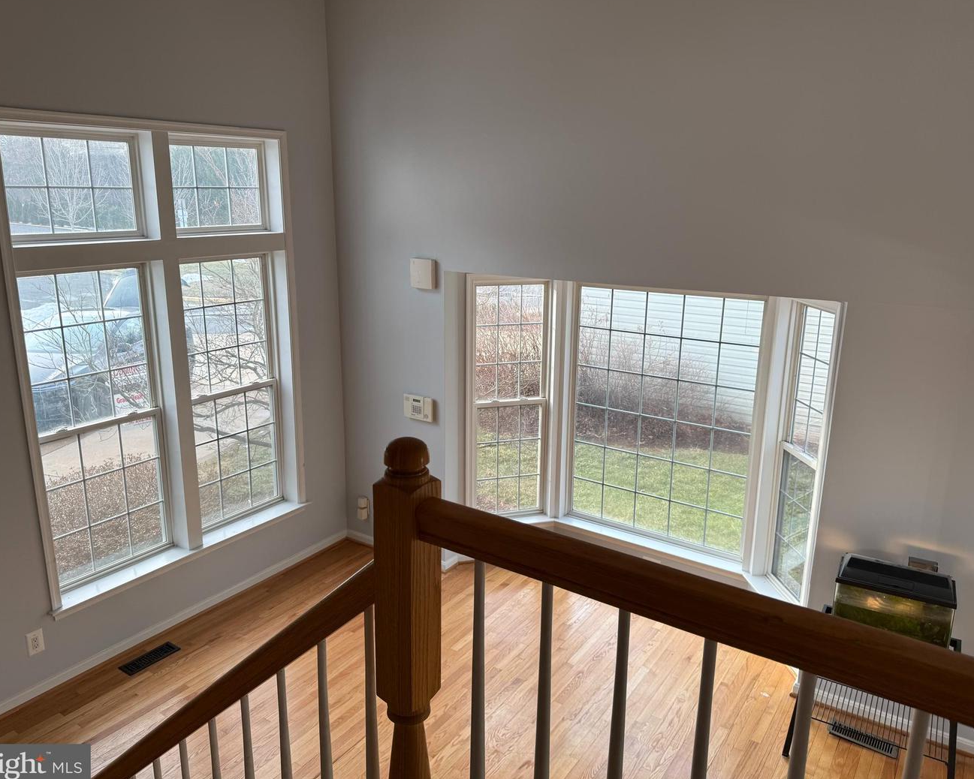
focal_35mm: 26
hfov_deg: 66.0
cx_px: 499
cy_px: 382
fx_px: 750
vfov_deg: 54.9
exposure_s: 1/120
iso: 80
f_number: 1.78
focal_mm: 6.76
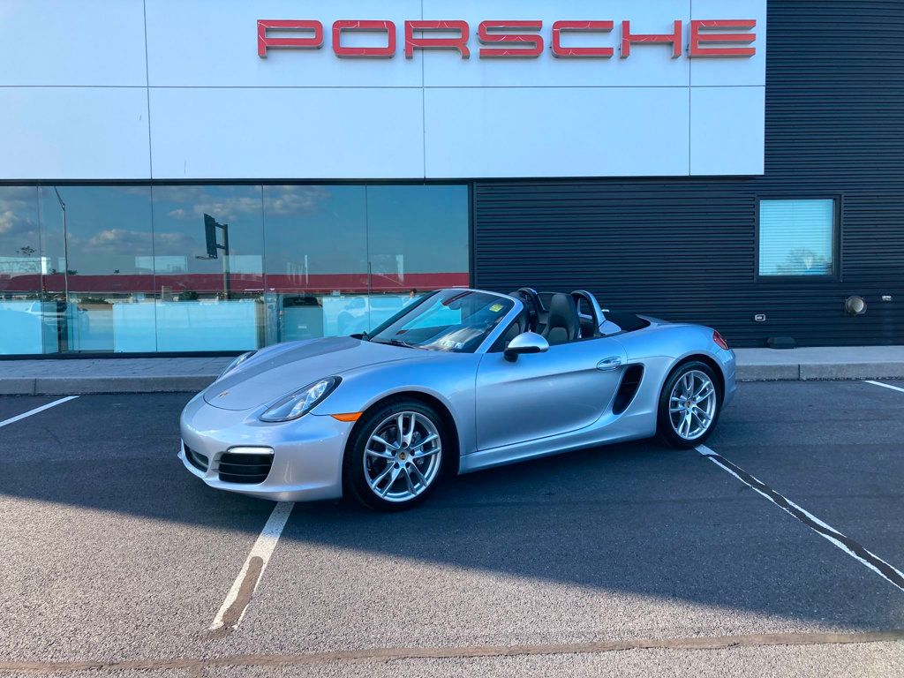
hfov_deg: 63.4
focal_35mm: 28
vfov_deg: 49.7
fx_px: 731
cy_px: 339
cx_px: 452
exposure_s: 1/453
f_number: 1.8
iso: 20
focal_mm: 3.99
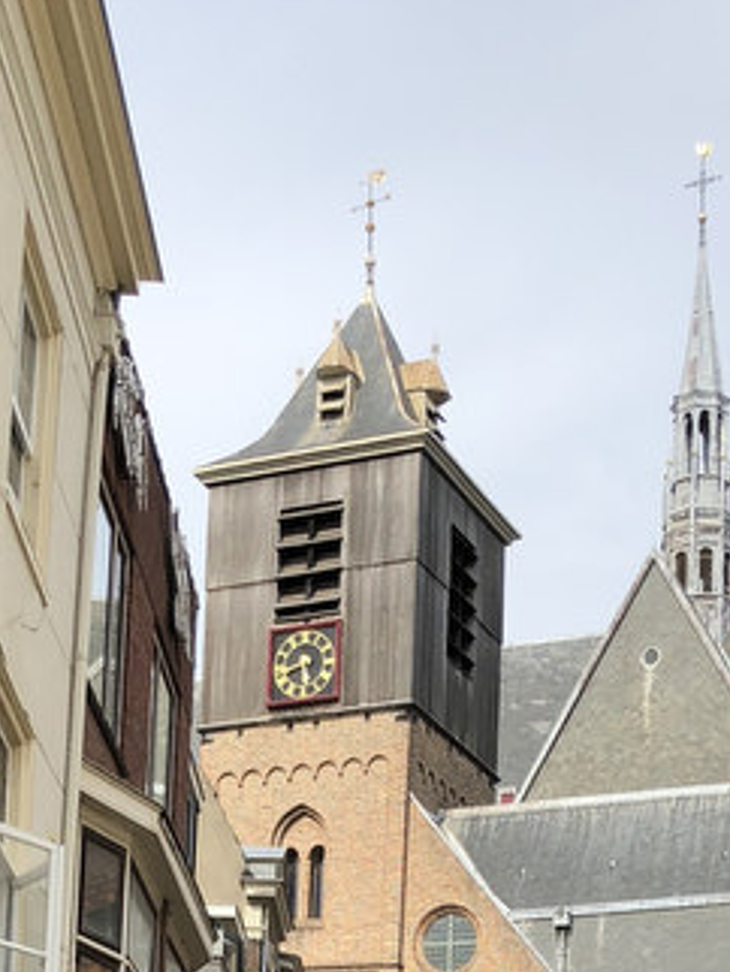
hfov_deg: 18.2
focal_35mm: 81
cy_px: 1340
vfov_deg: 21.3
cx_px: 374
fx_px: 2275
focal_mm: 3.99
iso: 20
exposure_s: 1/1517
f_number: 1.8
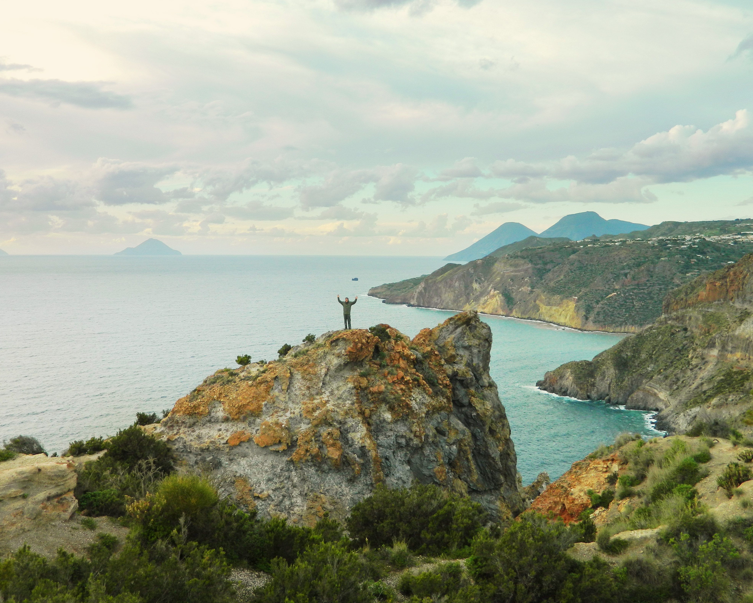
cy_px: 302
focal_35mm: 33
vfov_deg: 44.5
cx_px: 350
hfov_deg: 54.2
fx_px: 735
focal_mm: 5.6
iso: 80
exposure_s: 1/200
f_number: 3.2
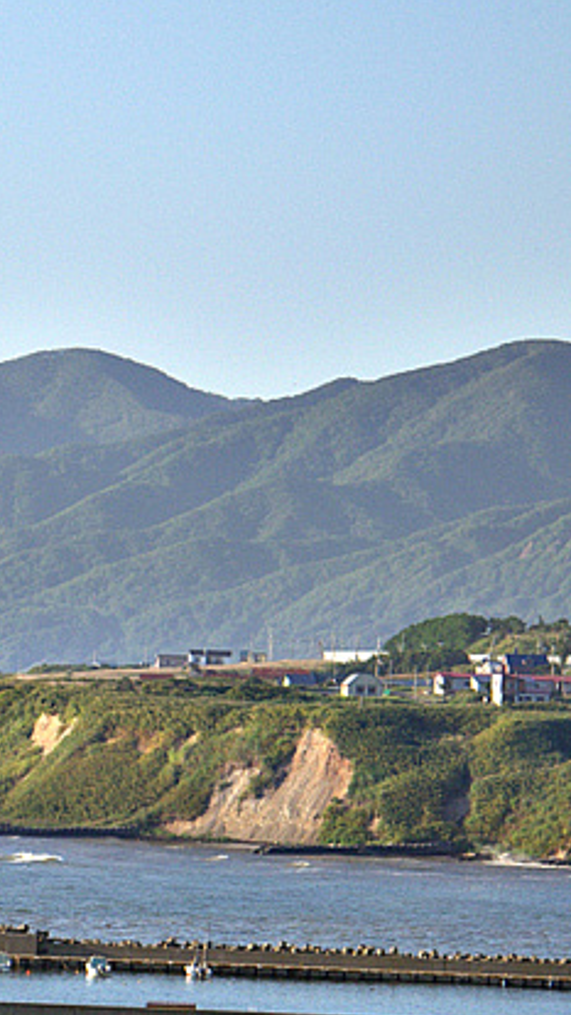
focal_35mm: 256
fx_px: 6888
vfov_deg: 8.4
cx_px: -350
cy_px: 642
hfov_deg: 4.7
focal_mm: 66
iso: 100
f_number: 8
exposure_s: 1/350
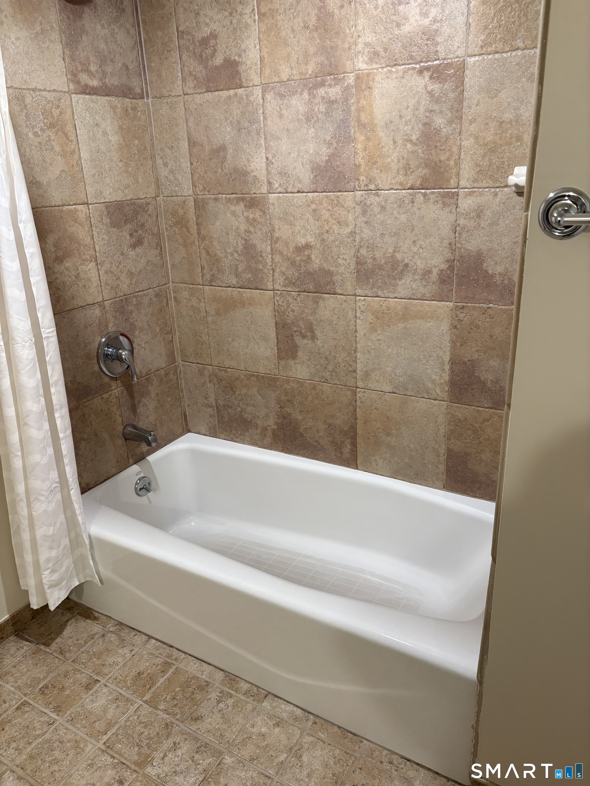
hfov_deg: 53.1
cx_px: 295
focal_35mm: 26
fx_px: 591
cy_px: 393
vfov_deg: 67.3
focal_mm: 5.96
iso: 200
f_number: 1.6
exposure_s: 1/60
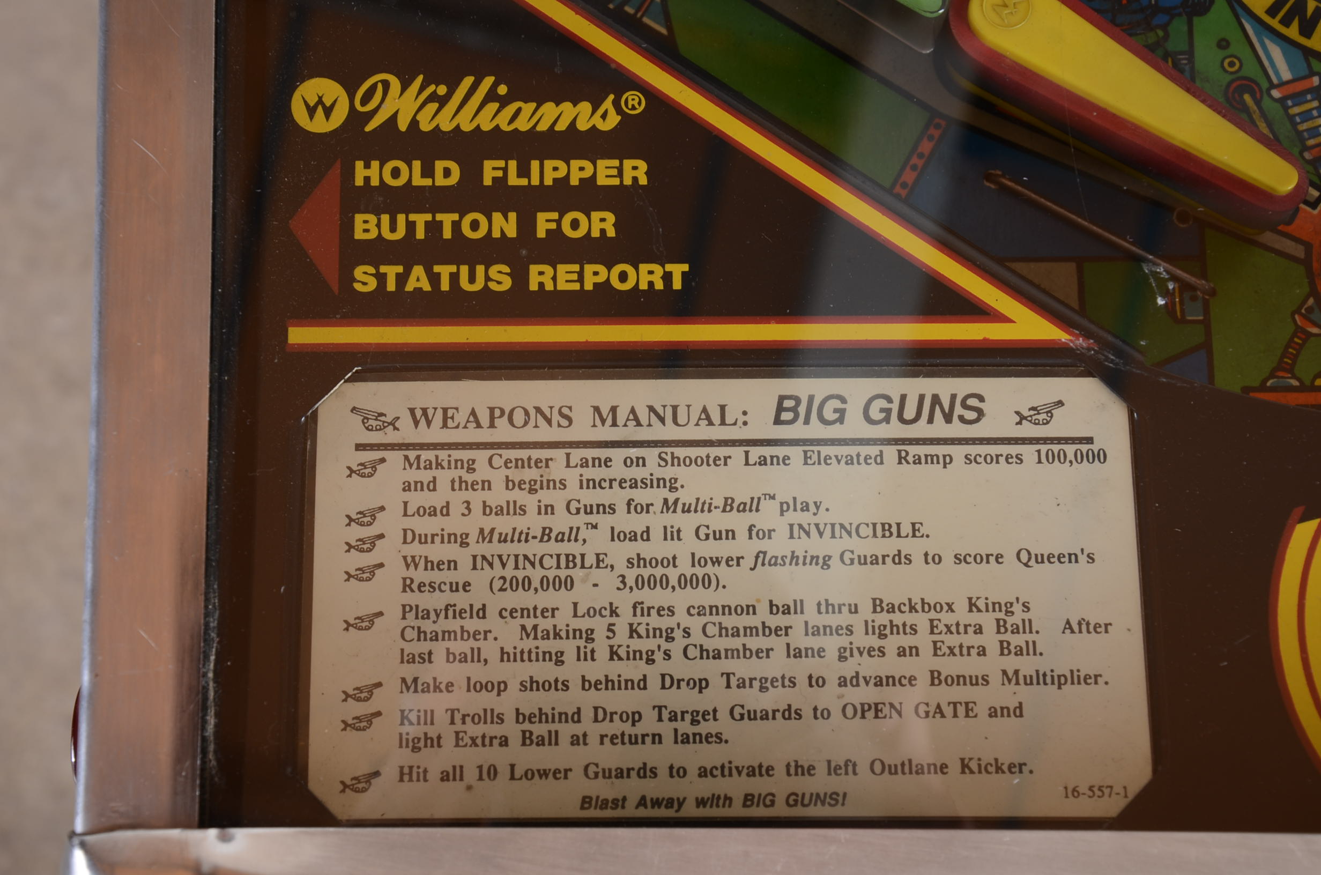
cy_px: 438
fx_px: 2472
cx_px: 660
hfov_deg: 29.9
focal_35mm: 68
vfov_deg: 20.1
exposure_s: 1/125
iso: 160
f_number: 9
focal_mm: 45
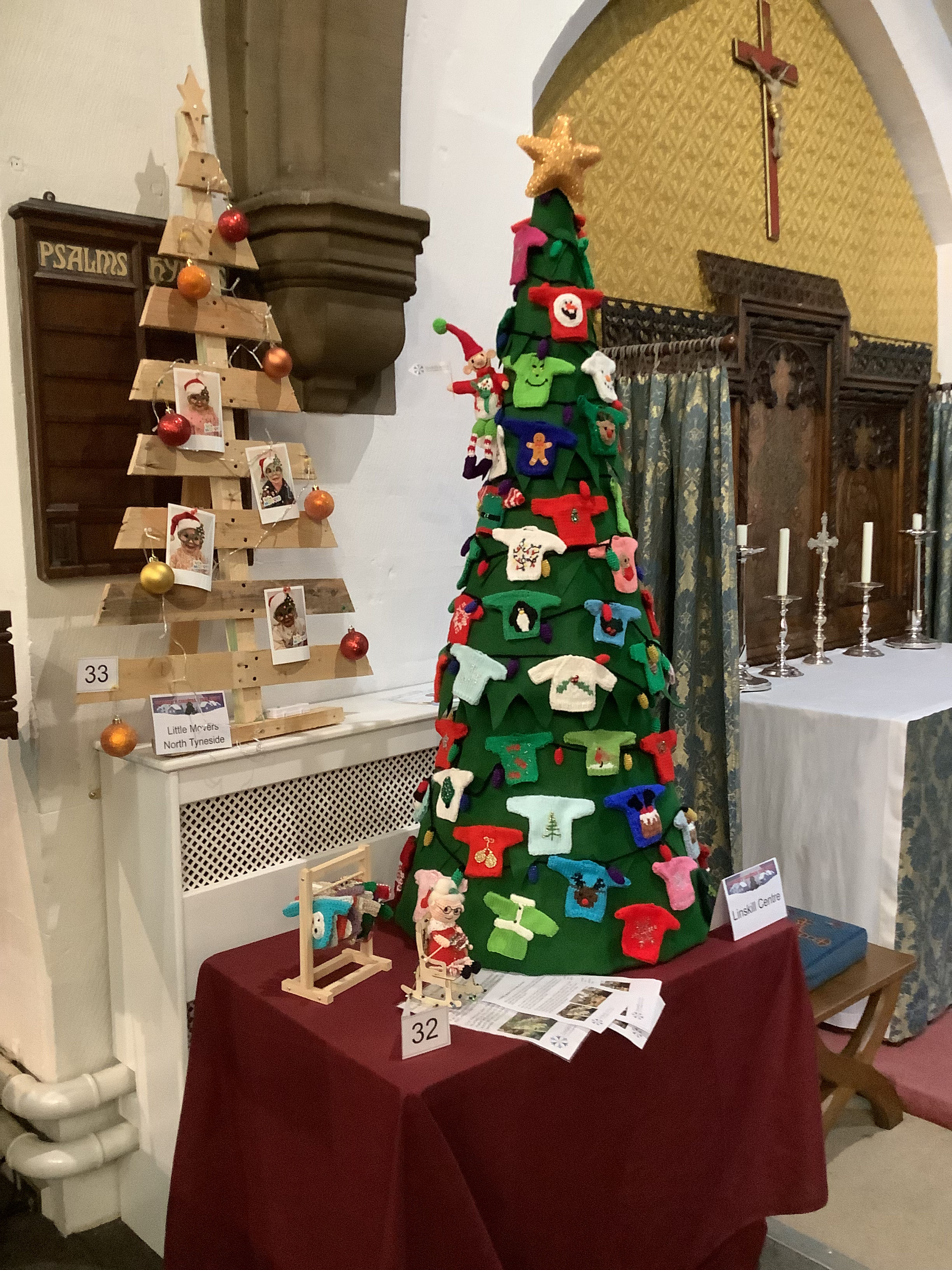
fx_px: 1137
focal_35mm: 31
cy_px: 635
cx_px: 476
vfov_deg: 58.4
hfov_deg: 45.4
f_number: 2.4
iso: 500
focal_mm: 3.3
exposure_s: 1/25
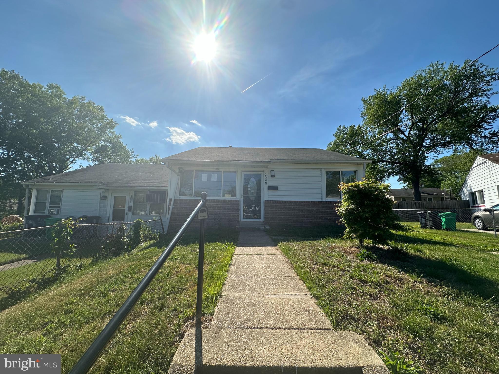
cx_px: 250
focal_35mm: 14
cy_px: 187
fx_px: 202
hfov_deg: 102.1
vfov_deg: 85.7
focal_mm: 2.22
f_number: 2.2
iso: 50
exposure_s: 1/2681
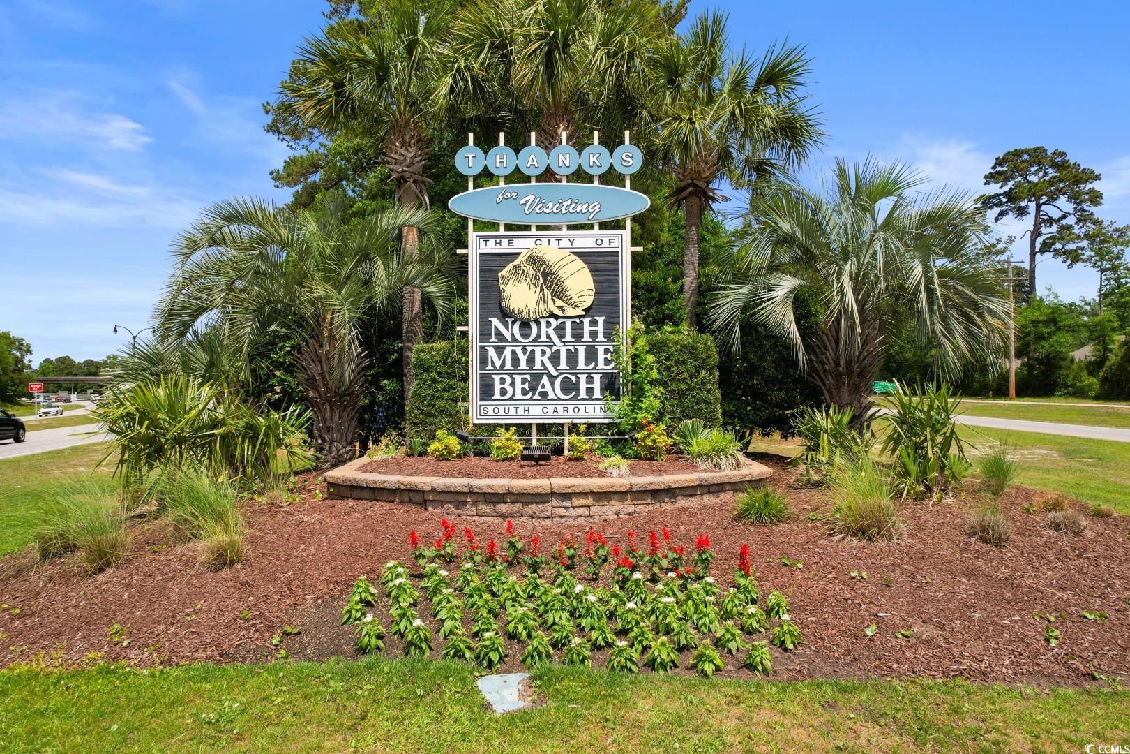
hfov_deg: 78.6
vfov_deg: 57.2
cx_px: 565
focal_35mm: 22
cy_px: 377
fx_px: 691
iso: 100
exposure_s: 1/320
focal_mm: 8.38
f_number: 2.8
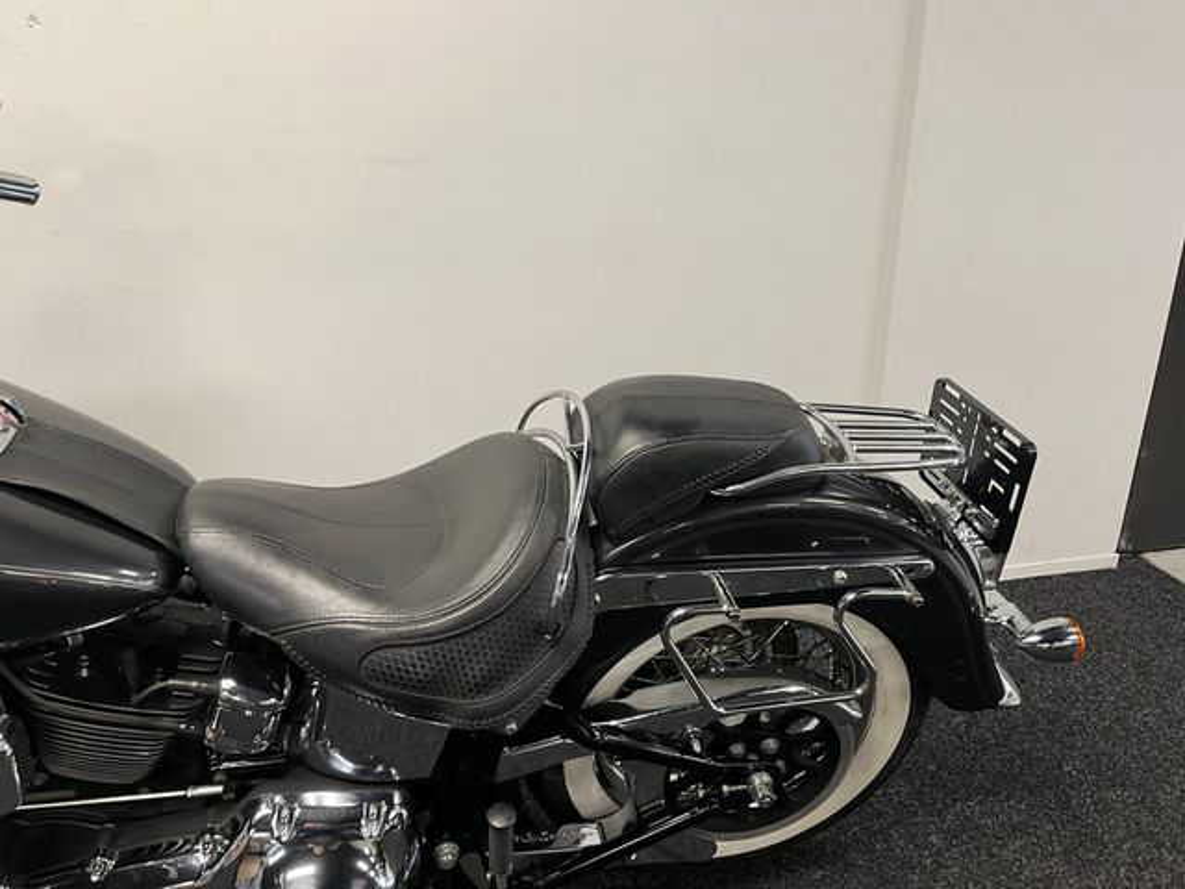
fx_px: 890
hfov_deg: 67.3
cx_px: 592
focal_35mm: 26
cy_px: 444
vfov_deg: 53.1
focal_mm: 5.1
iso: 80
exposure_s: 1/50
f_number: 1.6
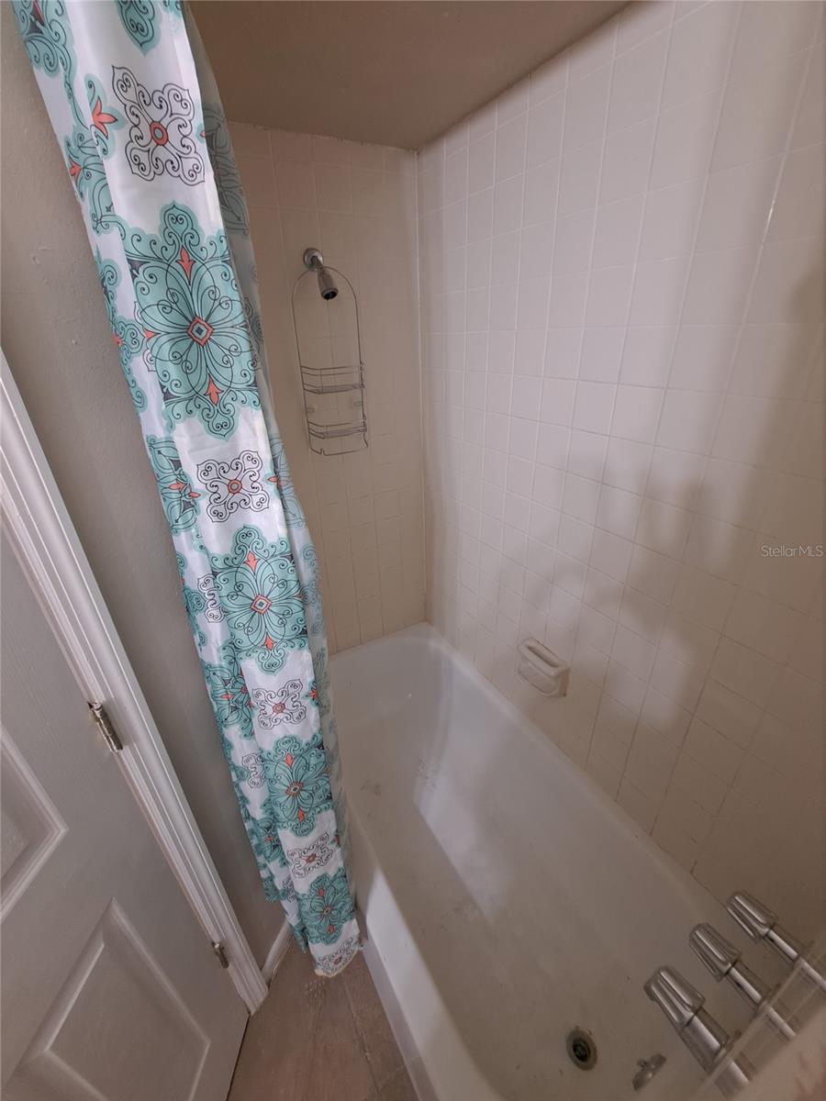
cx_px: 413
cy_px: 550
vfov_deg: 106.2
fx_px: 414
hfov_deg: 89.9
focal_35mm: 13
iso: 200
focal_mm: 1.74
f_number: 2.2
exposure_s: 1/24
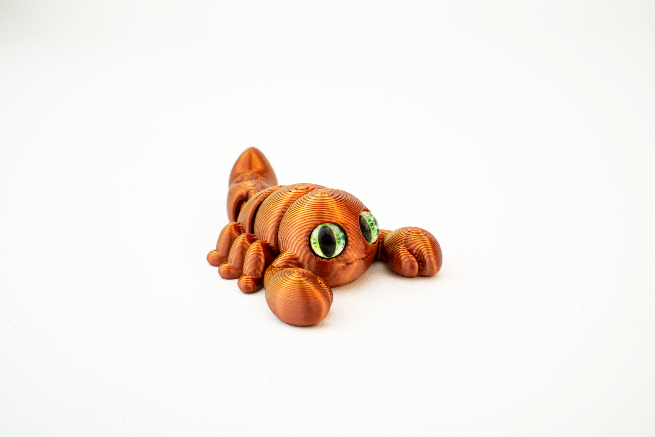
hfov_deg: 49.6
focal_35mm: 39
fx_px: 710
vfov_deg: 34.2
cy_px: 218
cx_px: 328
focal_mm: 39
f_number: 18
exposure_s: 1/40
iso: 400
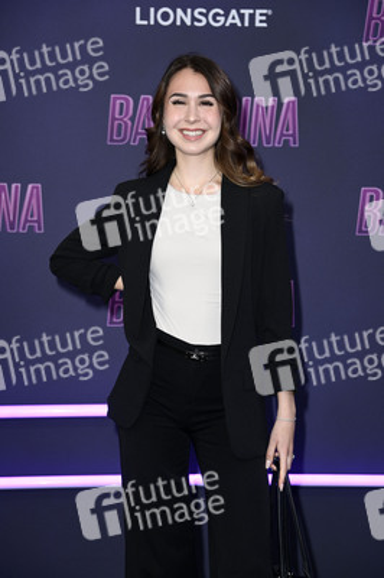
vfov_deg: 20.8
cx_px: 192
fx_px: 1571
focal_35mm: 98
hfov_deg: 13.9
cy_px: 289
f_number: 5.6
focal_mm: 98
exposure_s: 1/200
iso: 320
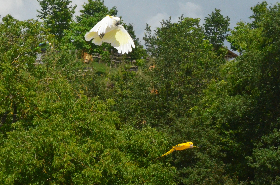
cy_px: 92
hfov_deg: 19.5
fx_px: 815
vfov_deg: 13.0
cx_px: 140
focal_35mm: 105
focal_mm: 70
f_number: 13
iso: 2500
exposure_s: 1/2500
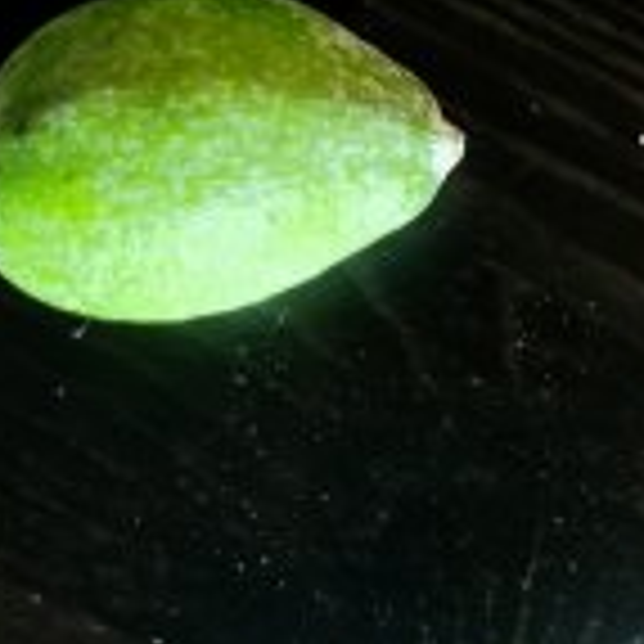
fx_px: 2147
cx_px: 498
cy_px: -590
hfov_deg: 17.0
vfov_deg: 14.5
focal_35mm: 102
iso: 640
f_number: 1.8
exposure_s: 1/25
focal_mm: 5.58
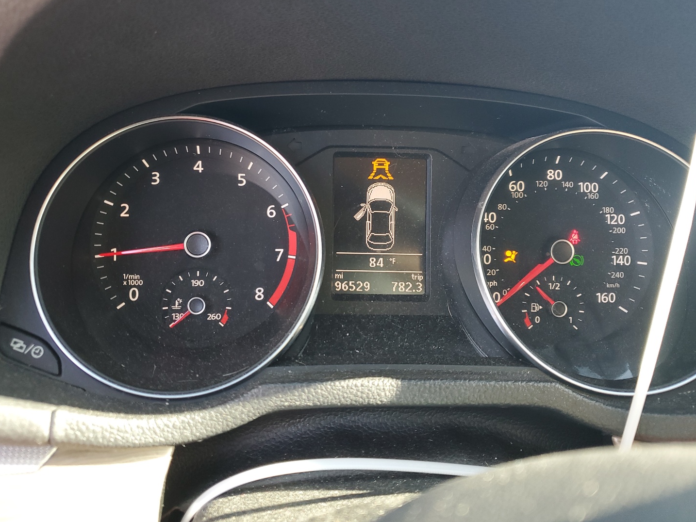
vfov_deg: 48.2
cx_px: 351
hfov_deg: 61.7
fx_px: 583
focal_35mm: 29
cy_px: 239
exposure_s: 1/60.2
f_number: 1.5
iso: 66
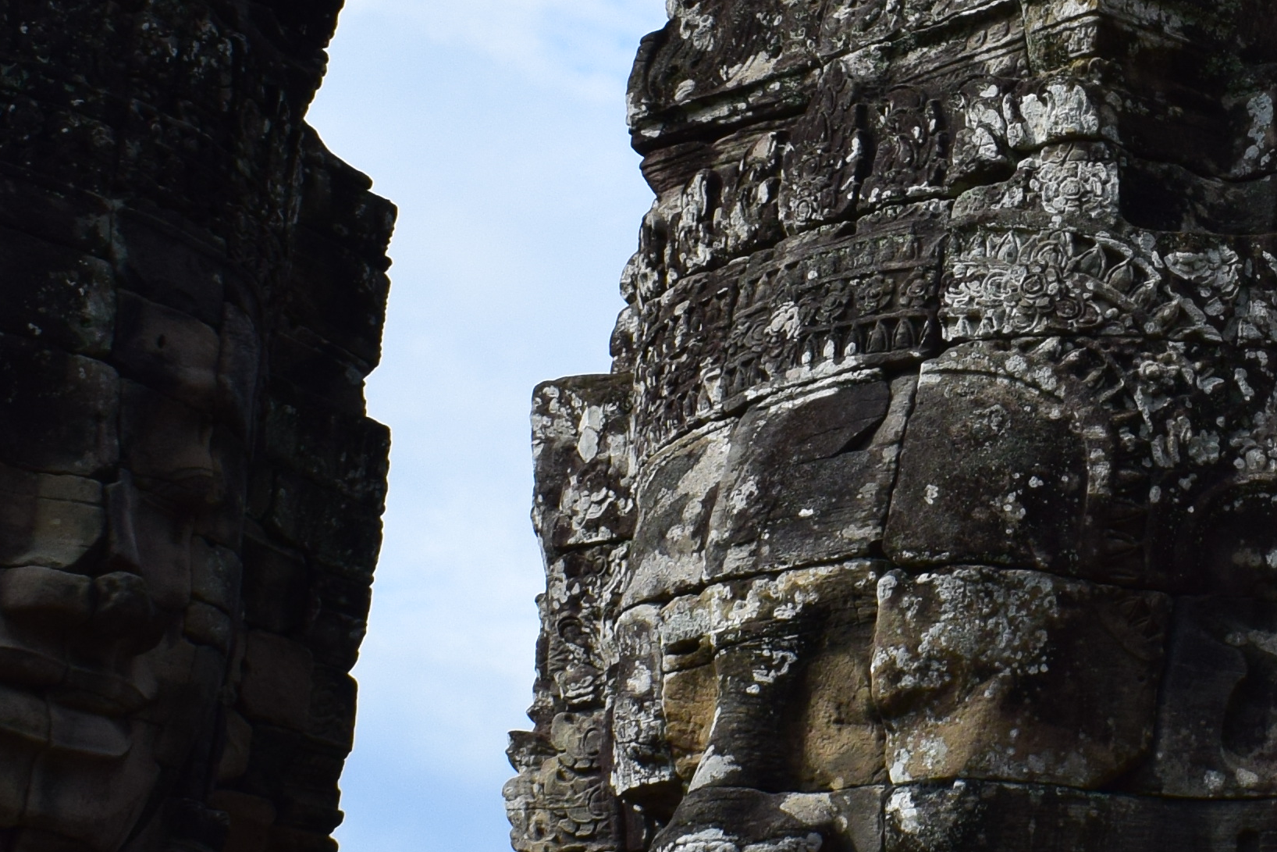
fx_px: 3512
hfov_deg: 20.1
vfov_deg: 13.8
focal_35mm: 99
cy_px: 205
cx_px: 1236
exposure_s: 1/500
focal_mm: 18
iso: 400
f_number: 11
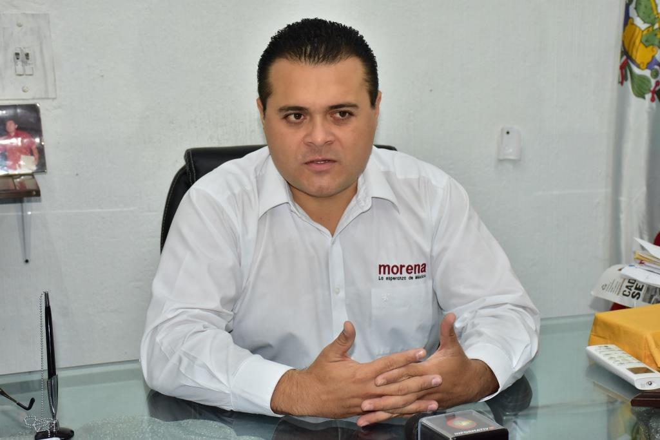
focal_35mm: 60
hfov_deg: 33.4
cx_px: 330
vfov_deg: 22.6
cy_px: 220
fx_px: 1100
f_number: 5.6
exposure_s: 1/250
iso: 1250
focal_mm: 40
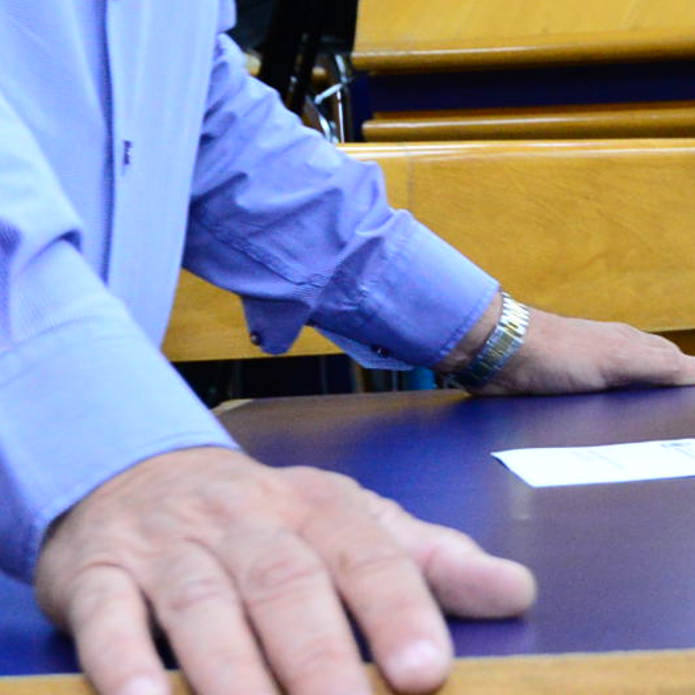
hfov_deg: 14.5
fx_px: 2635
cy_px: 70
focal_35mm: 116
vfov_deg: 14.9
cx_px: 861
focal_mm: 24
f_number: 5
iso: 2500
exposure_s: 1/60
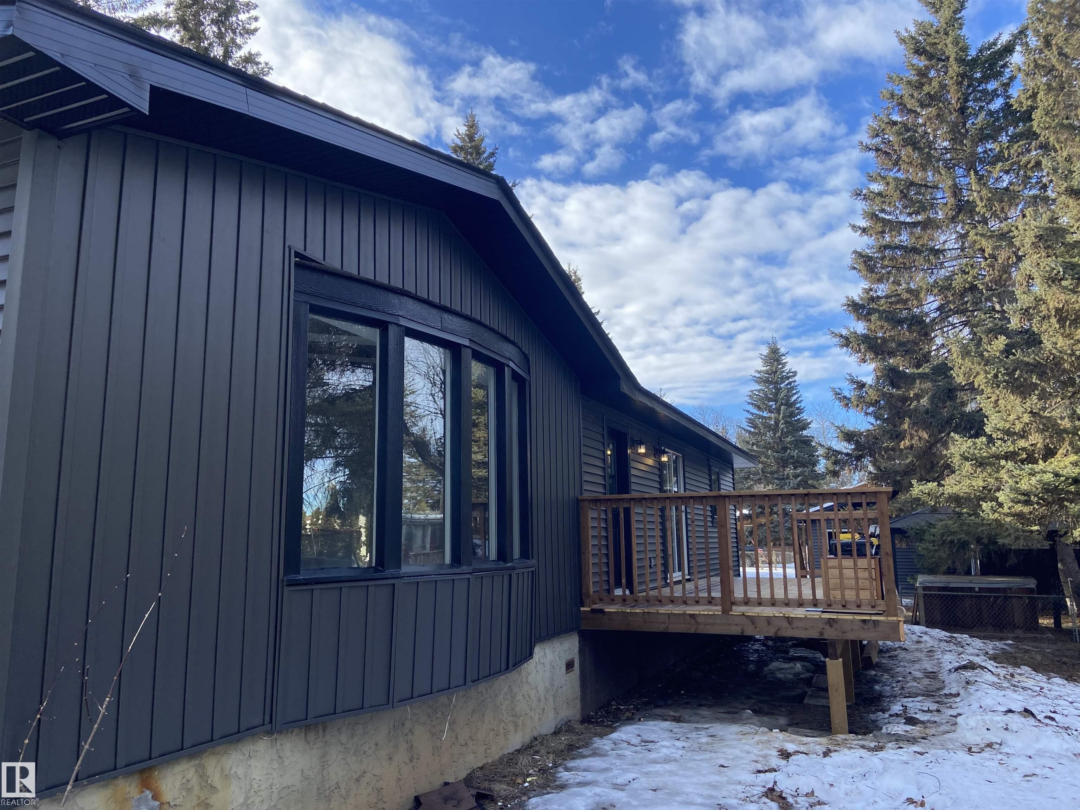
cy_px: 405
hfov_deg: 67.3
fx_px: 811
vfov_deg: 53.1
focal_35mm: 26
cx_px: 540
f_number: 1.8
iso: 32
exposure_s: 1/1193
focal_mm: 4.25
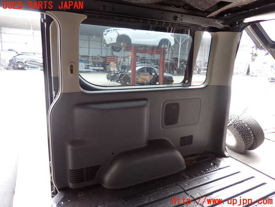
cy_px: 104
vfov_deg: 54.9
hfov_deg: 69.4
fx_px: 199
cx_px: 138
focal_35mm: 25
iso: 125
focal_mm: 4.5
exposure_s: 1/60
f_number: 2
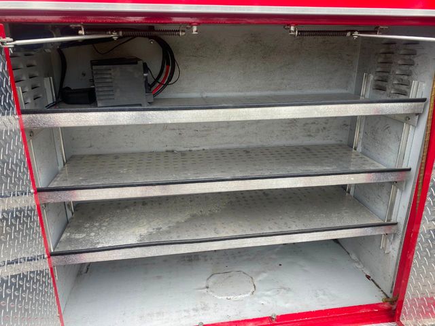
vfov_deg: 53.1
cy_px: 163
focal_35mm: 26
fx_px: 327
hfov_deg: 67.3
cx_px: 218
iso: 32
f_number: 1.8
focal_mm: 4.25
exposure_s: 1/243
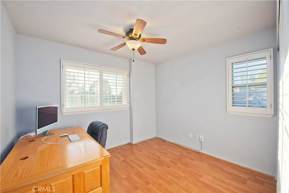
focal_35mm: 14
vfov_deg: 81.2
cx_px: 144
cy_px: 96
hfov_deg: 104.2
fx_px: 112
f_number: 7.1
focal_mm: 14
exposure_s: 1/250
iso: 400
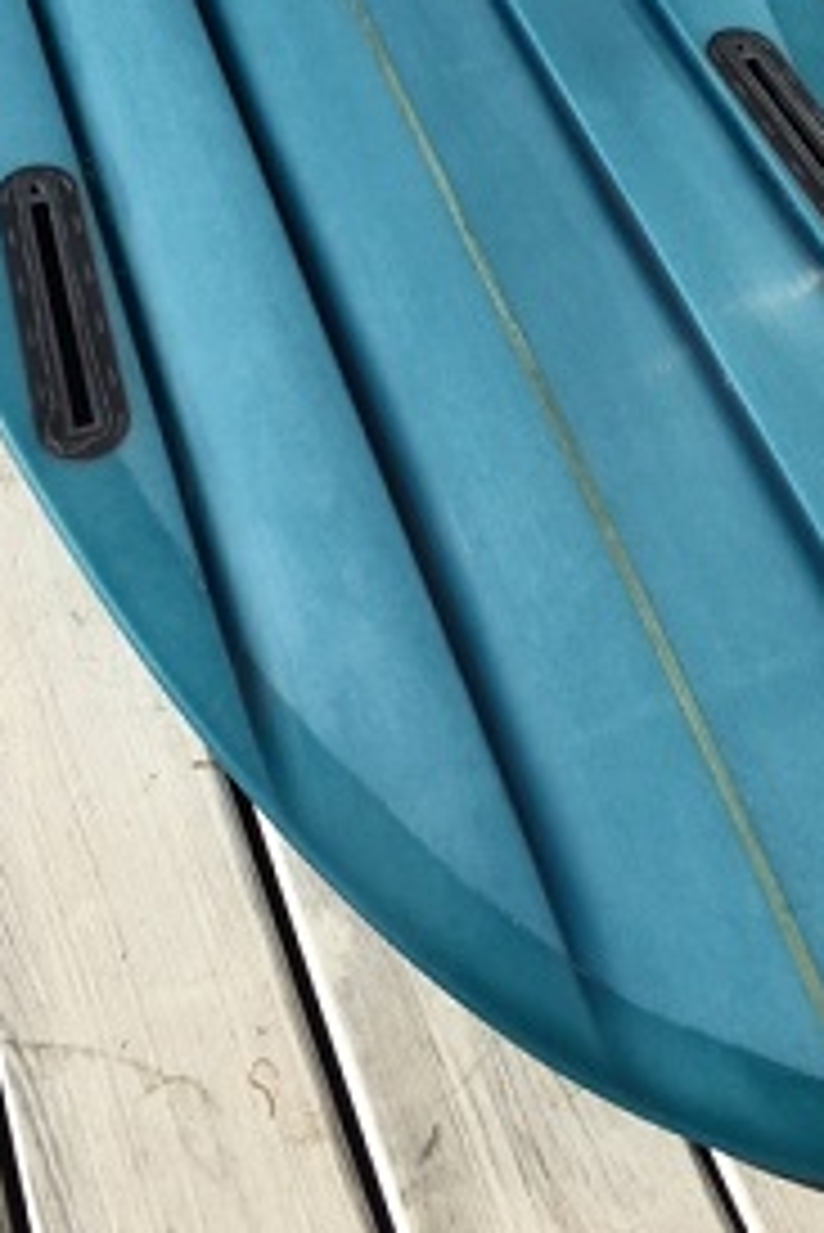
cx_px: 455
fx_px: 1509
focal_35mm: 44
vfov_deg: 43.6
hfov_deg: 30.5
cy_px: 369
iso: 25
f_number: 2.2
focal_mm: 4.15
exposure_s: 1/2849
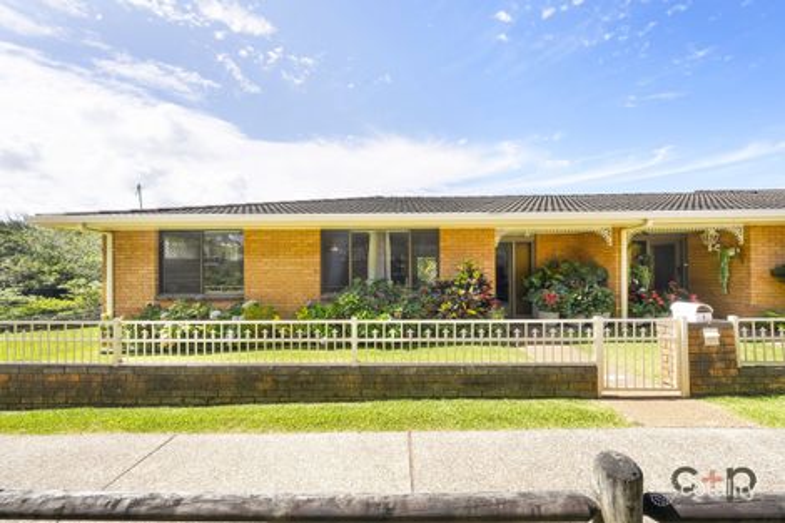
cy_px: 262
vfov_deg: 90.0
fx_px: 262
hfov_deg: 112.6
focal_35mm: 12
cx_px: 392
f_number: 11
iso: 320
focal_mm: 12
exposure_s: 1/100
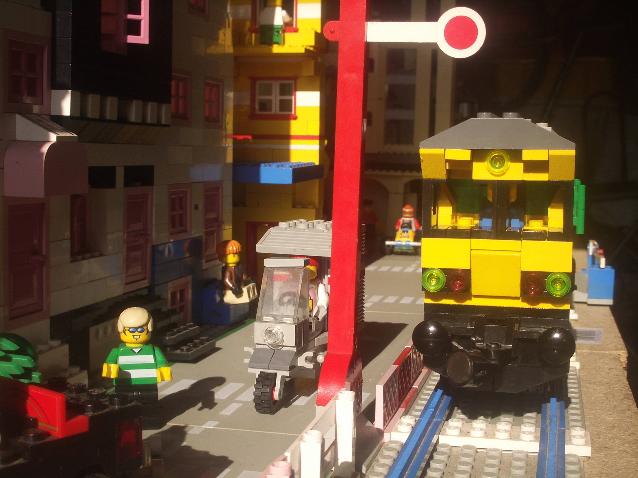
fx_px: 903
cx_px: 319
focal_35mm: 49
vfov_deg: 29.7
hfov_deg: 38.9
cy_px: 239
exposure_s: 1/320
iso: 80
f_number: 5
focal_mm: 8.2
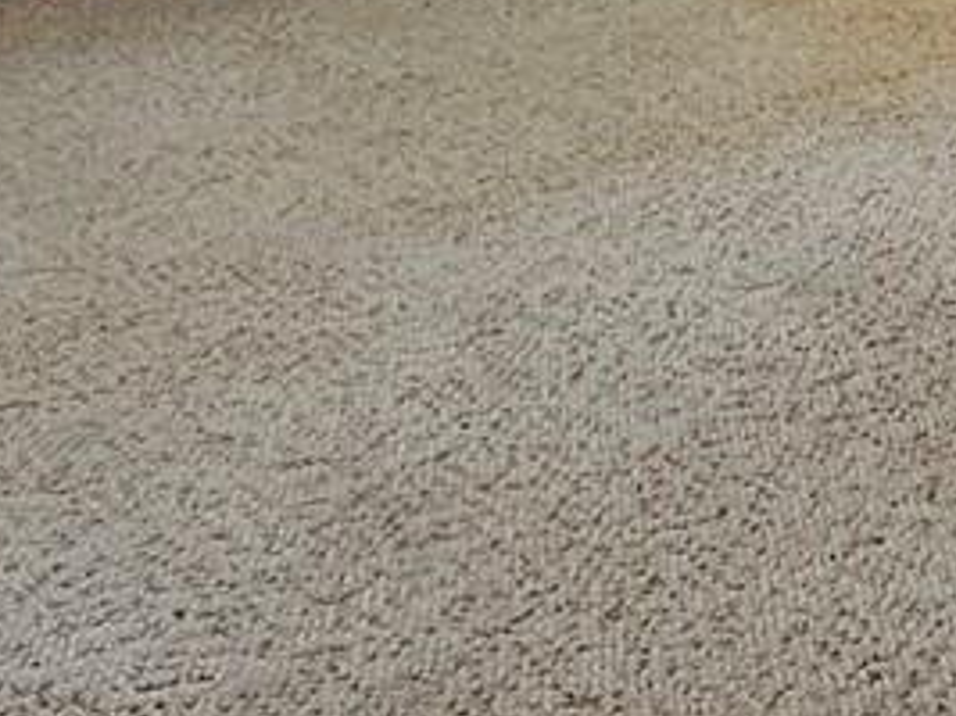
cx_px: 1432
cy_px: -251
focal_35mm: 84
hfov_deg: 20.1
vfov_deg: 16.5
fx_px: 2319
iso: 200
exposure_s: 1/120
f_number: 2.2
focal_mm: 2.22
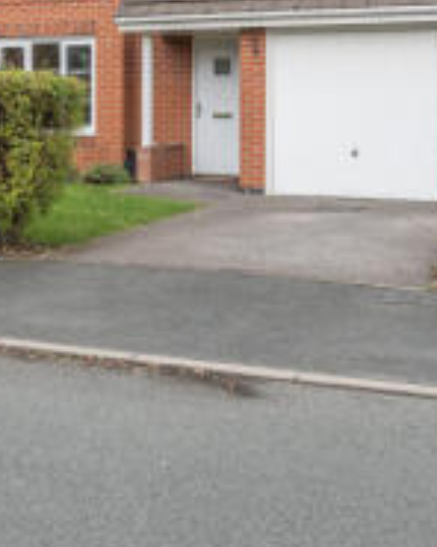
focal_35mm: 58
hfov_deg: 25.8
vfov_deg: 31.7
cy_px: 114
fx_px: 938
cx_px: 94
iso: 250
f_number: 6.3
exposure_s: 1/640
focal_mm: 24
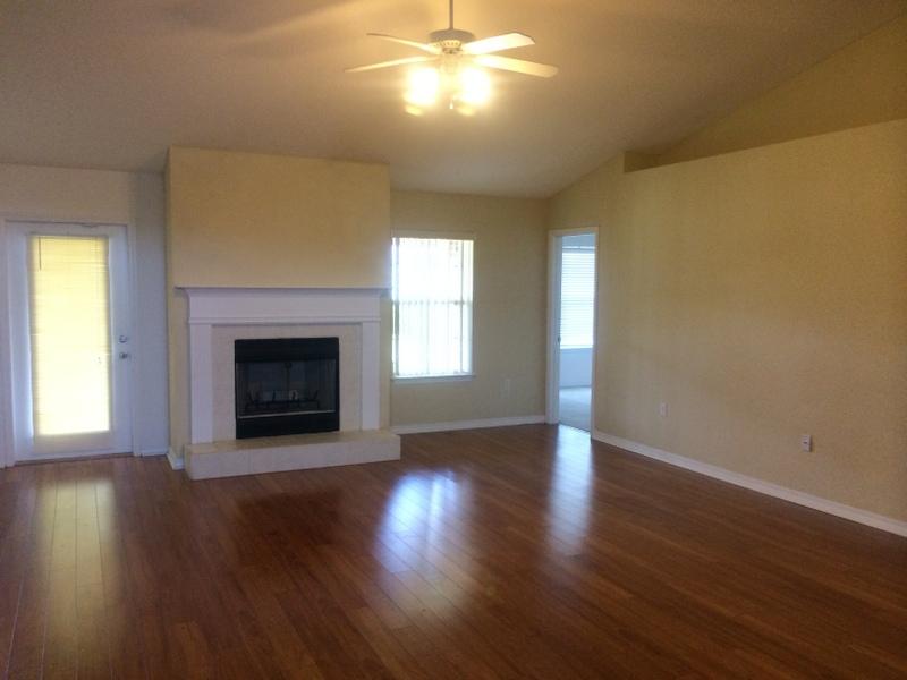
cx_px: 454
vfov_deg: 46.8
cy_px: 340
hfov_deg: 60.0
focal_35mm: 30
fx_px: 786
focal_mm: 4.12
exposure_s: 1/30
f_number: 2.2
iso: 64
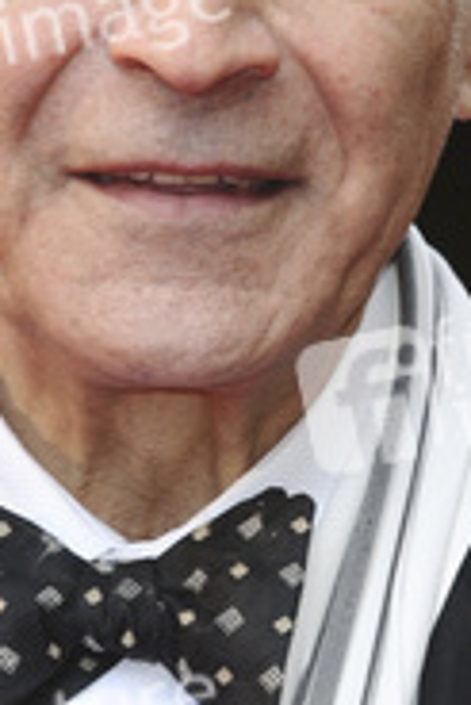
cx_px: 147
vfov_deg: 3.6
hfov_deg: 2.4
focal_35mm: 572
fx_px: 11205
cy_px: 192
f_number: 5
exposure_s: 1/250
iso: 320
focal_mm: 175
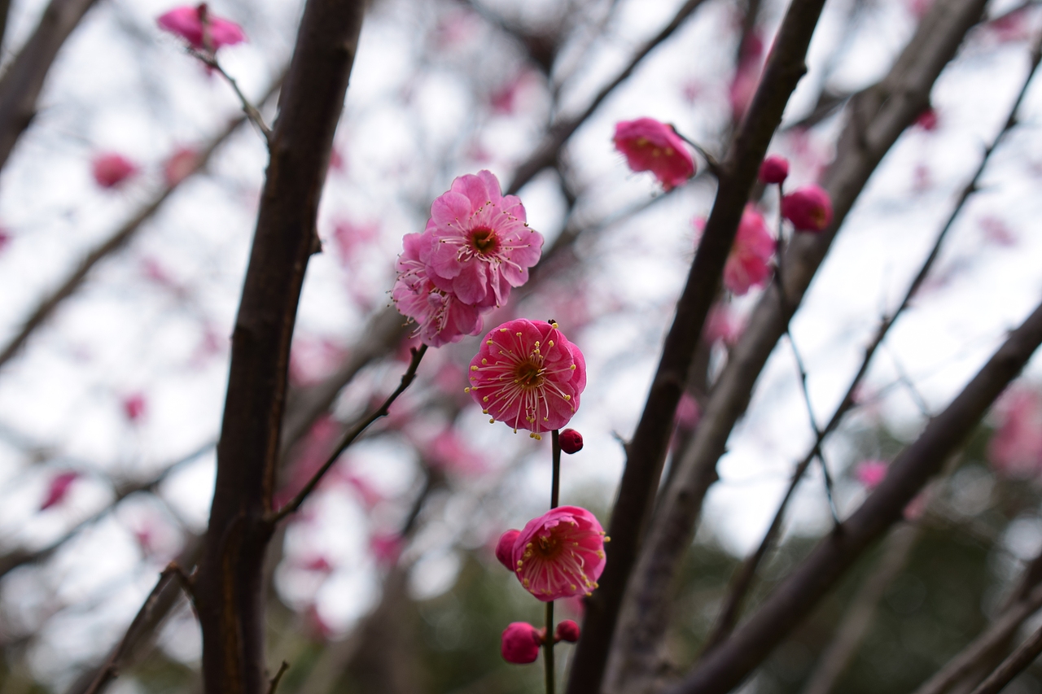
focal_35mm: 75
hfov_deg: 27.0
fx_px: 2170
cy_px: 347
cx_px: 521
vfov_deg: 18.2
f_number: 7.1
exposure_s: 1/160
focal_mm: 50
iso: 100
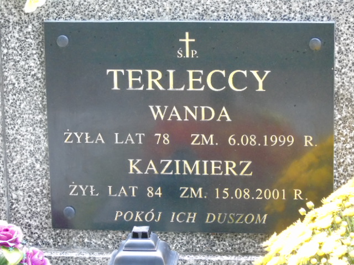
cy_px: 132
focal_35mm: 142
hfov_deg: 13.9
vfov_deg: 10.4
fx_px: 1452
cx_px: 177
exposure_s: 1/60
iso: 800
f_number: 4.7
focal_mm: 25
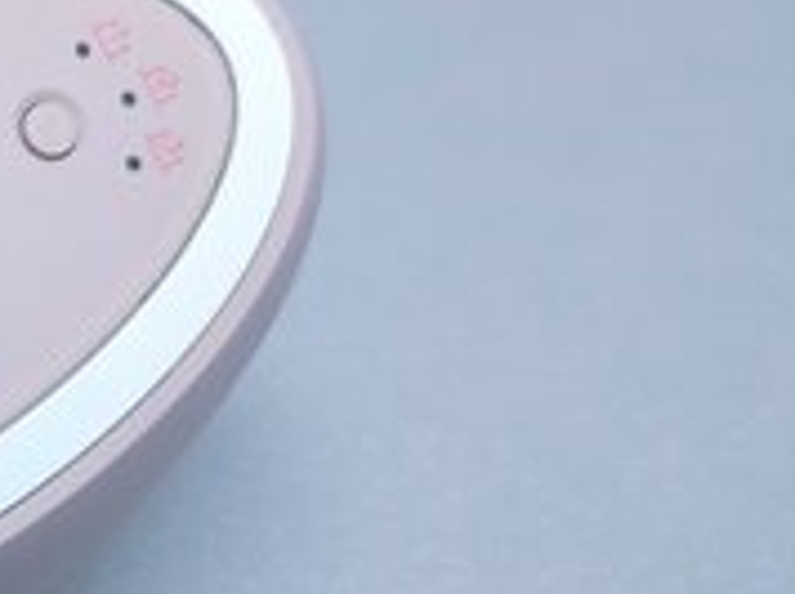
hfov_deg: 19.0
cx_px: -424
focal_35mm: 90
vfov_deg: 16.1
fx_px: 2064
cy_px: 554
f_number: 1.73
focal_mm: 4.38
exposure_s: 1/325
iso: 50
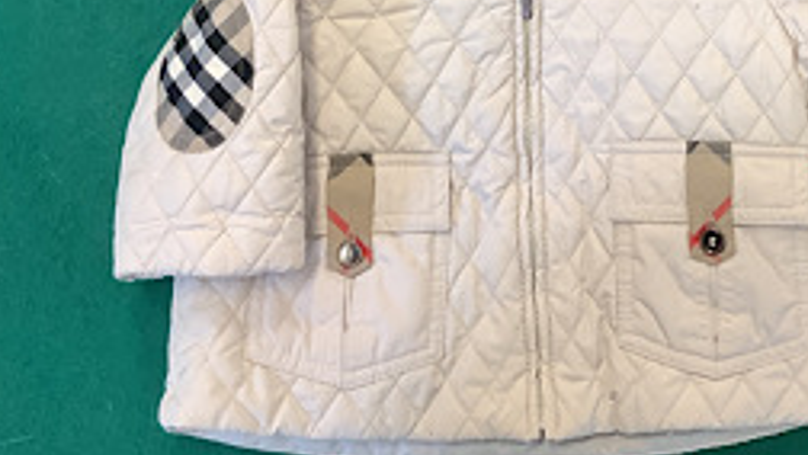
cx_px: 579
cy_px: -19
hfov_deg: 31.0
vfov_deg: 17.5
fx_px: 1436
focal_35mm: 67
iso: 125
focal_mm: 3.3
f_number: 2.4
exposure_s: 1/50
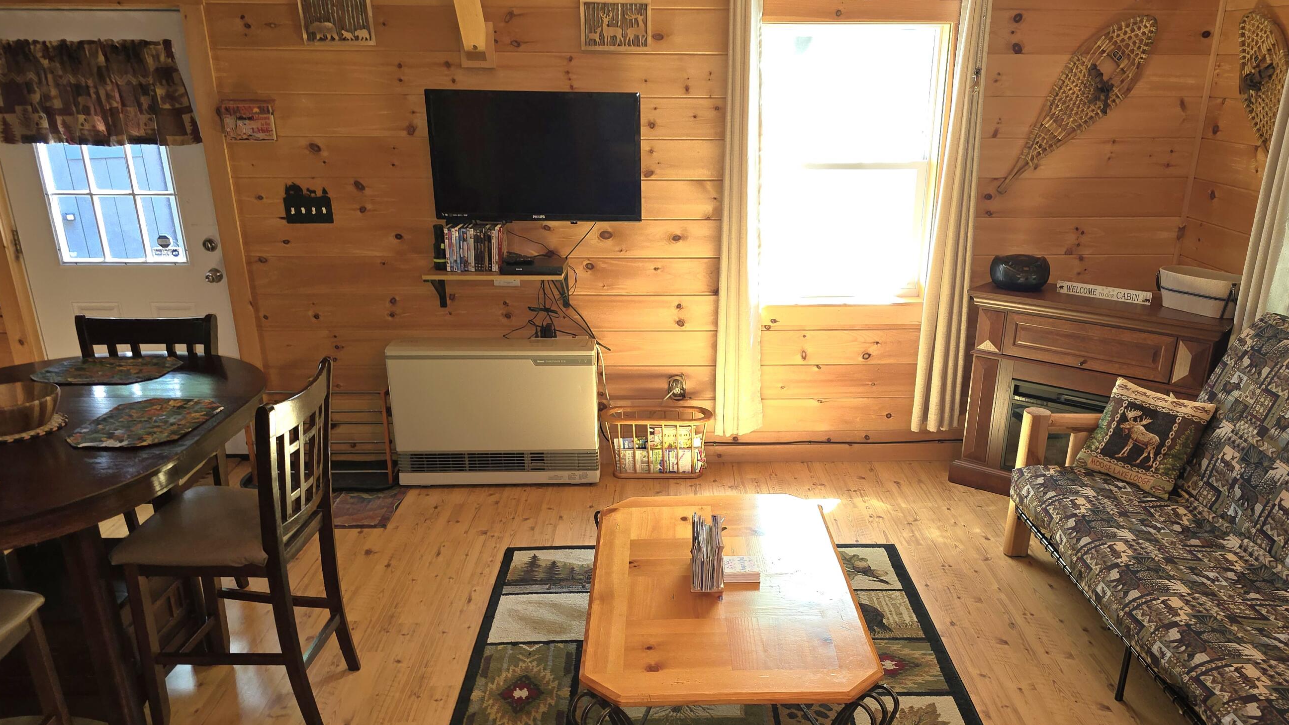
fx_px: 991
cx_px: 712
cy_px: 479
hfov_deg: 65.9
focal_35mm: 29
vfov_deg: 39.7
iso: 125
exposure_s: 1/20
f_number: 1.7
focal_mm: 6.3
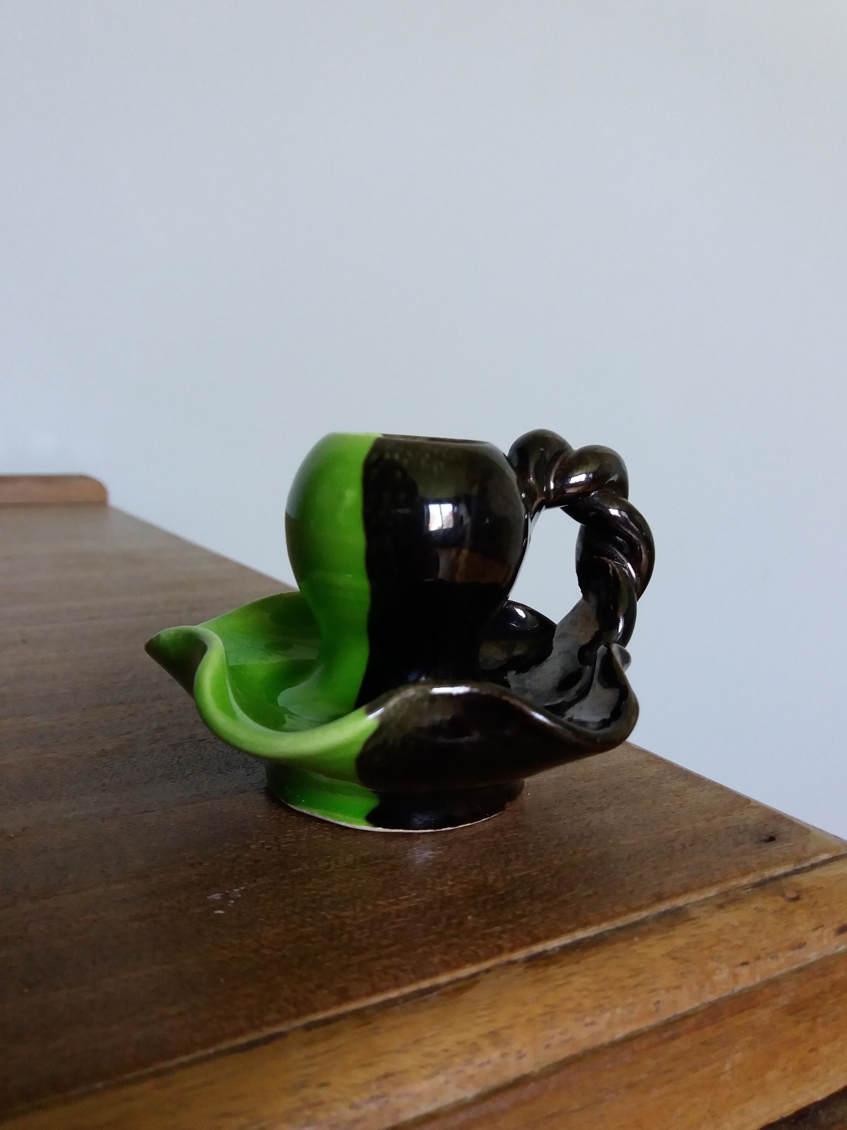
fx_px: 946
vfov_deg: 61.7
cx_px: 428
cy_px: 550
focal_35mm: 29
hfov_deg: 48.2
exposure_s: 1/33
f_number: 1.9
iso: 200
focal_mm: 3.7
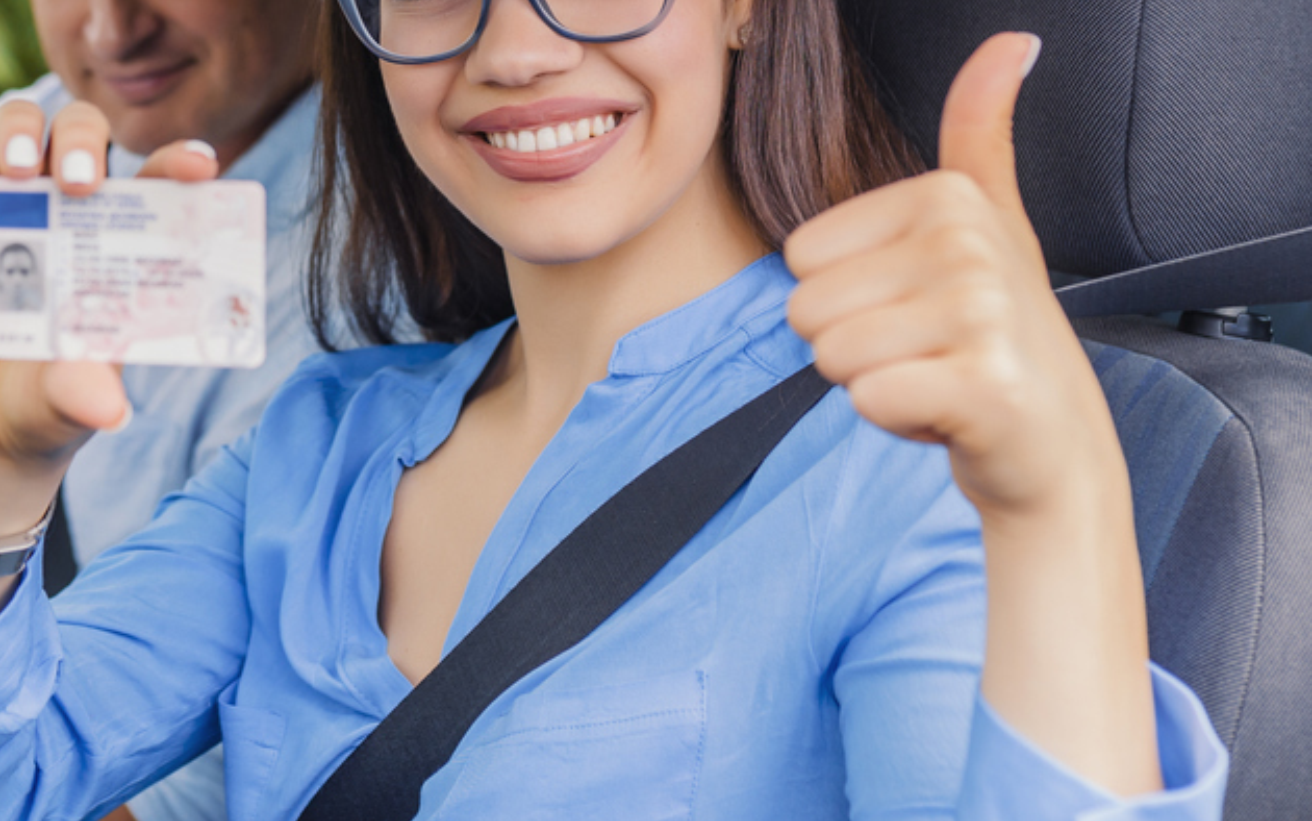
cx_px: 260
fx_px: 2539
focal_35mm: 71
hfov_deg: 28.4
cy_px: 53
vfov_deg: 18.0
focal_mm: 35
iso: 320
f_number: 2.8
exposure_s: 1/640
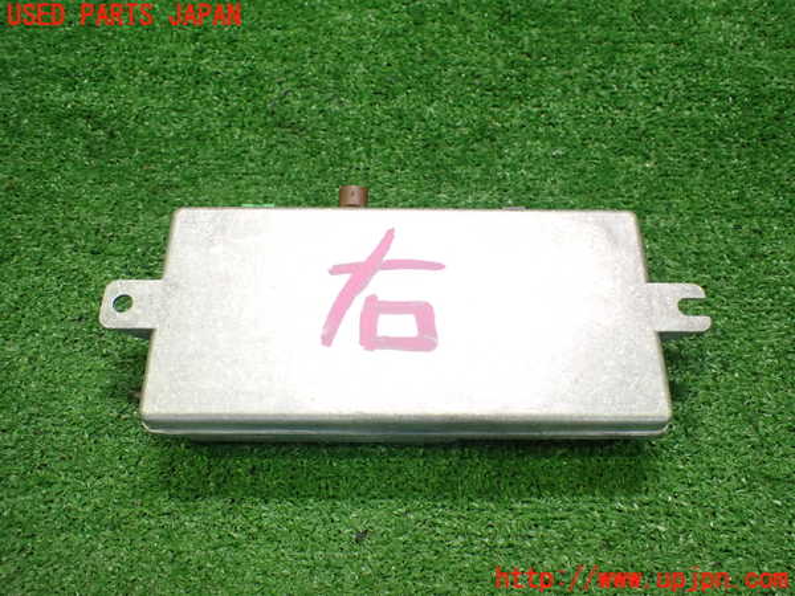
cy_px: 298
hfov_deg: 60.0
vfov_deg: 46.8
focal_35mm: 30
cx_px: 398
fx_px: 689
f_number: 2.3
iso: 800
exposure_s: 1/100
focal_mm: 5.4
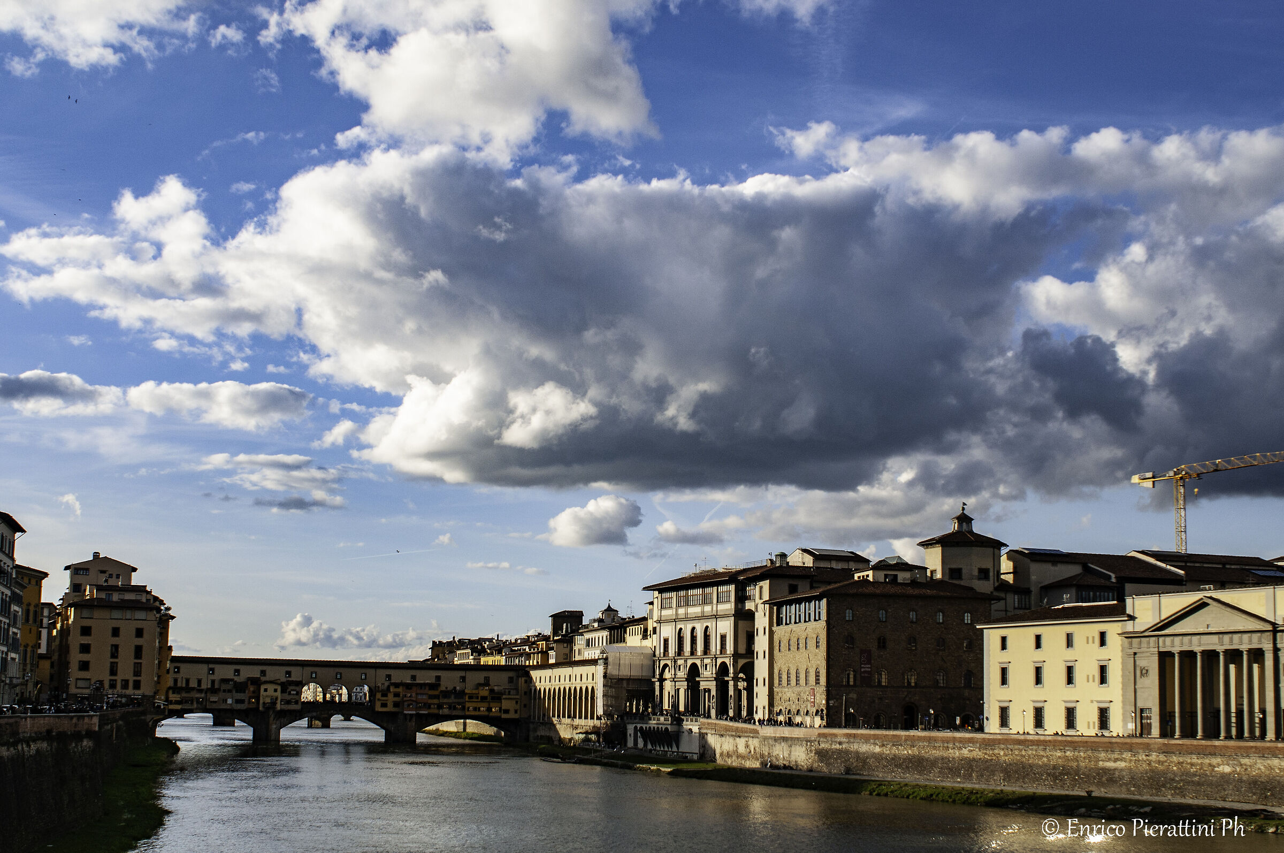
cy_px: 426
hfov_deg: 38.9
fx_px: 1817
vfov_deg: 26.4
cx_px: 642
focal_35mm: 51
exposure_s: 1/2000
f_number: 5
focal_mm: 34
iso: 200
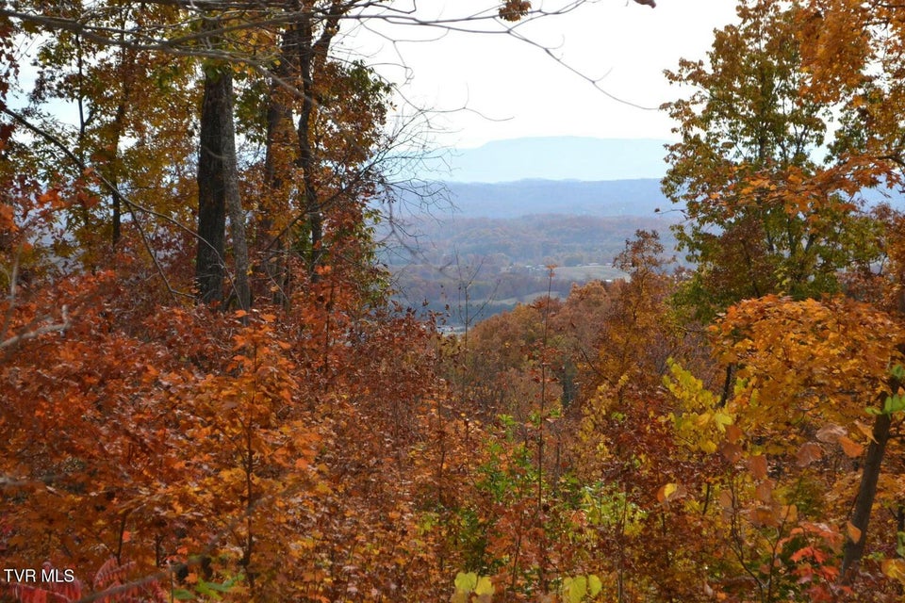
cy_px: 302
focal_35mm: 82
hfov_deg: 24.6
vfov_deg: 16.6
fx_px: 2074
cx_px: 452
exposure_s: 1/200
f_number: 6.3
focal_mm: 55
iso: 100
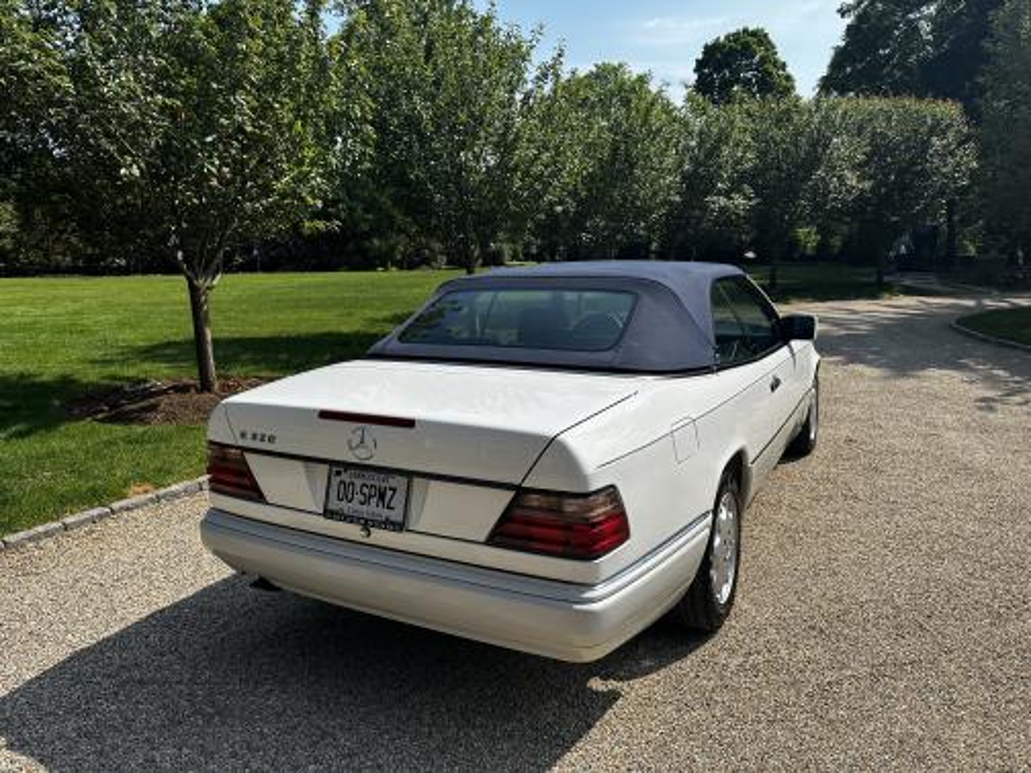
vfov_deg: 56.8
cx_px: 516
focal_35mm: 24
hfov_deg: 71.6
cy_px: 386
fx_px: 715
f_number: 1.78
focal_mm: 6.86
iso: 80
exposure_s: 1/5263
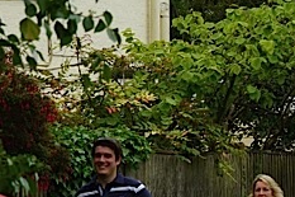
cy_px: 48
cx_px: 415
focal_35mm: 361
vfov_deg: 3.8
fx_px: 2956
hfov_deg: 5.7
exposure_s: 1/160
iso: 100
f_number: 7.1
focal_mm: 70
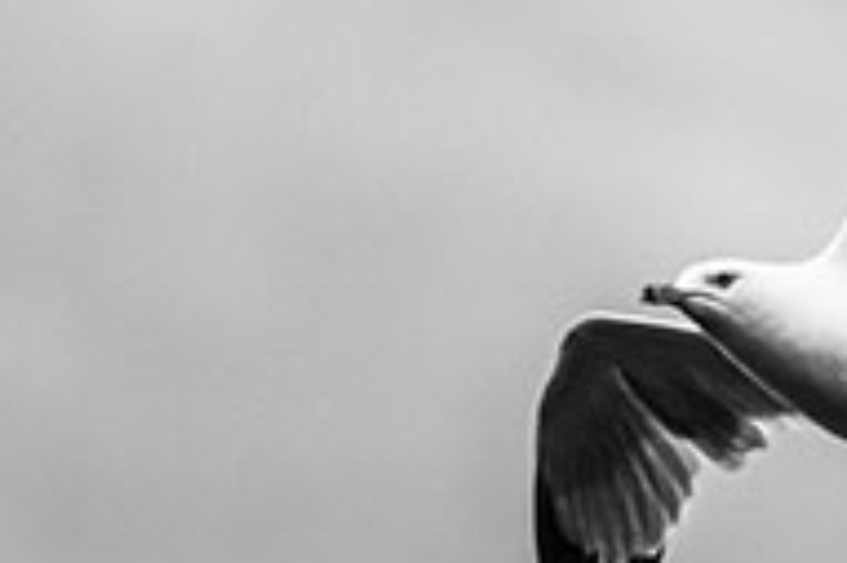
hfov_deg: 1.3
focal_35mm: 1572
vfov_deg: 0.9
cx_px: 665
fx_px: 36953
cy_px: 206
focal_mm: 600
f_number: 11
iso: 2500
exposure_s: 1/2000
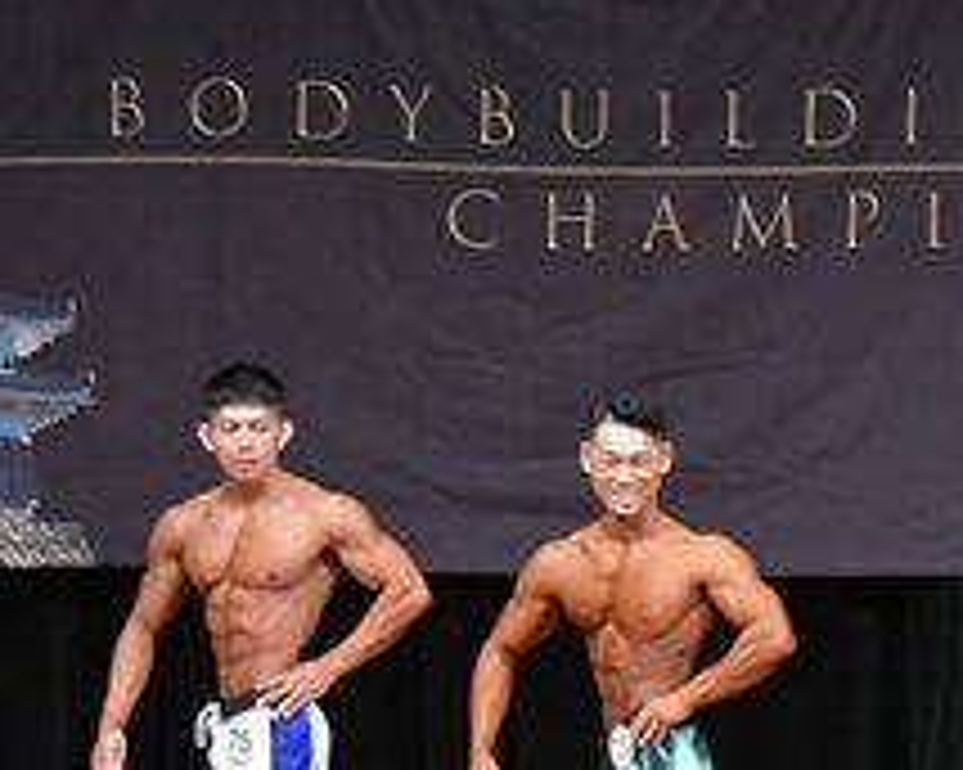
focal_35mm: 357
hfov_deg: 5.4
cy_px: 608
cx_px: 1024
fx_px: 10170
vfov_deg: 4.3
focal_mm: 70
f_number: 5.6
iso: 5000
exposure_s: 1/400
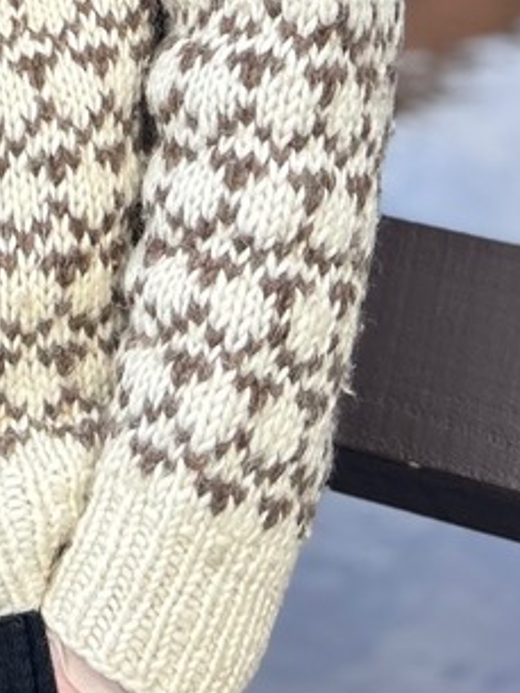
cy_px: -602
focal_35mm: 109
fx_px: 2182
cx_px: -184
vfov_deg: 15.3
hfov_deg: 13.1
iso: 50
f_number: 1.5
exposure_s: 1/226
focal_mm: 5.7
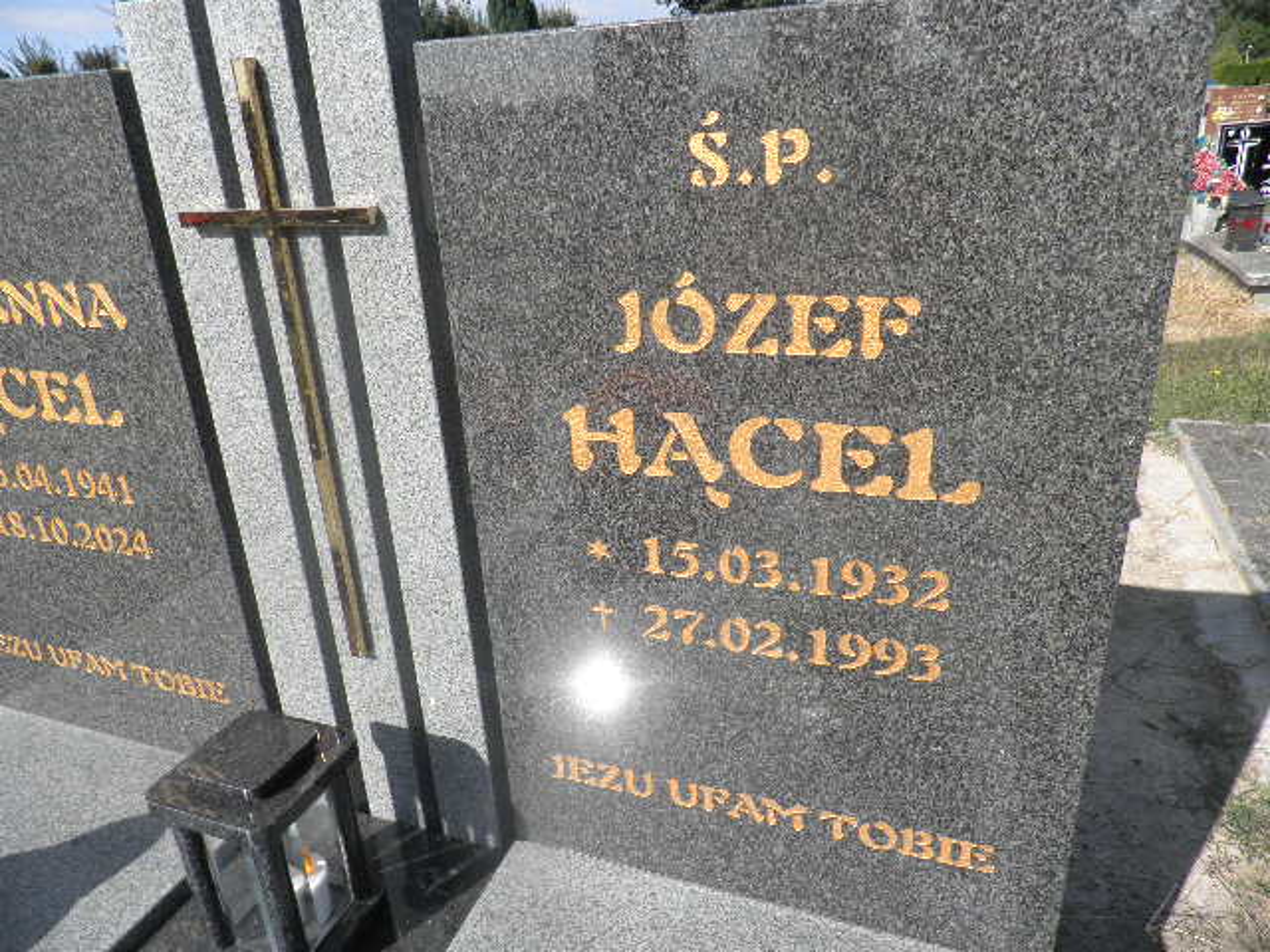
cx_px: 635
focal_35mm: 24
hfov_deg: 71.6
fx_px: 881
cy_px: 476
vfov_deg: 56.8
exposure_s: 1/125
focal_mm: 4.3
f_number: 8.3
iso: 64
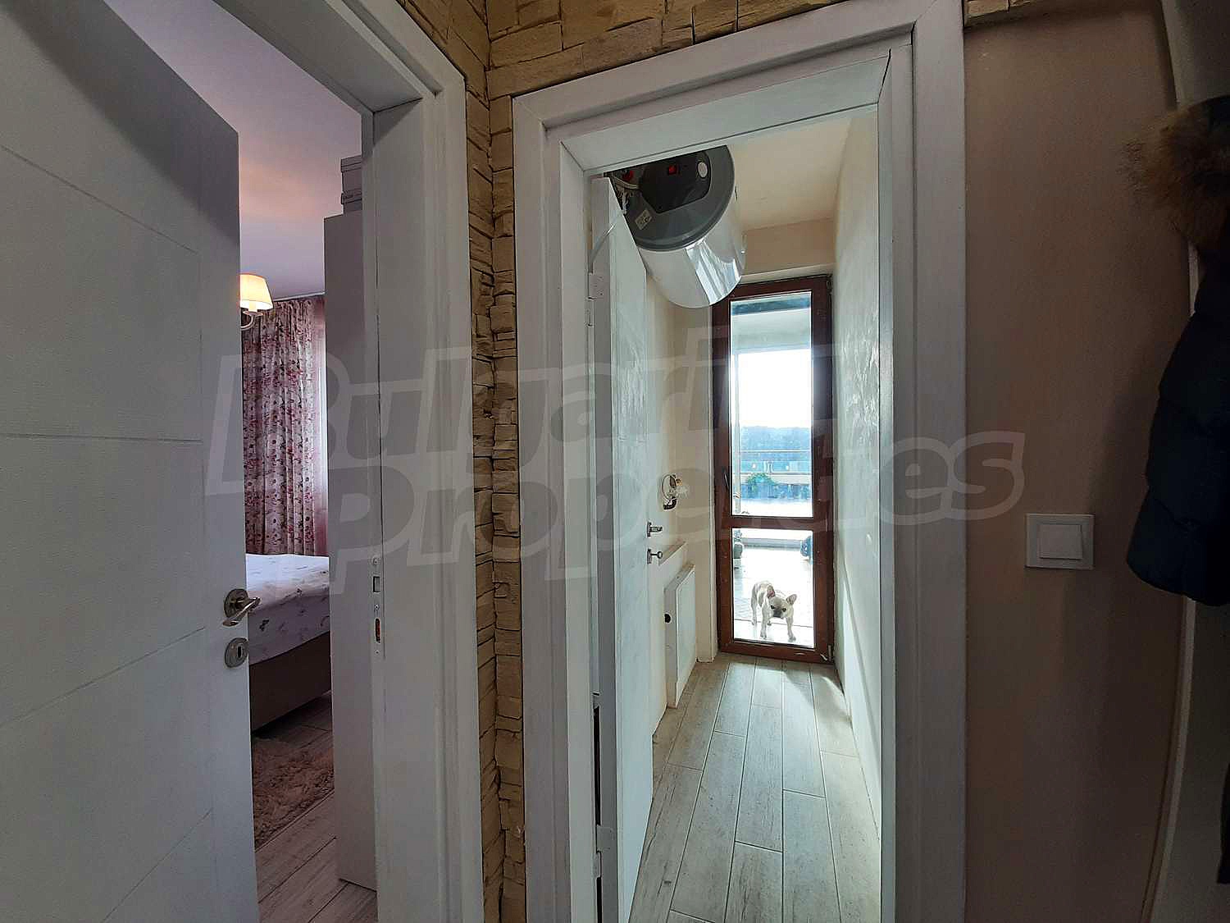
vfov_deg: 89.9
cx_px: 615
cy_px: 462
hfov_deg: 106.2
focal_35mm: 13
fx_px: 462
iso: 40
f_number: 2.2
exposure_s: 1/50
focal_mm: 1.42
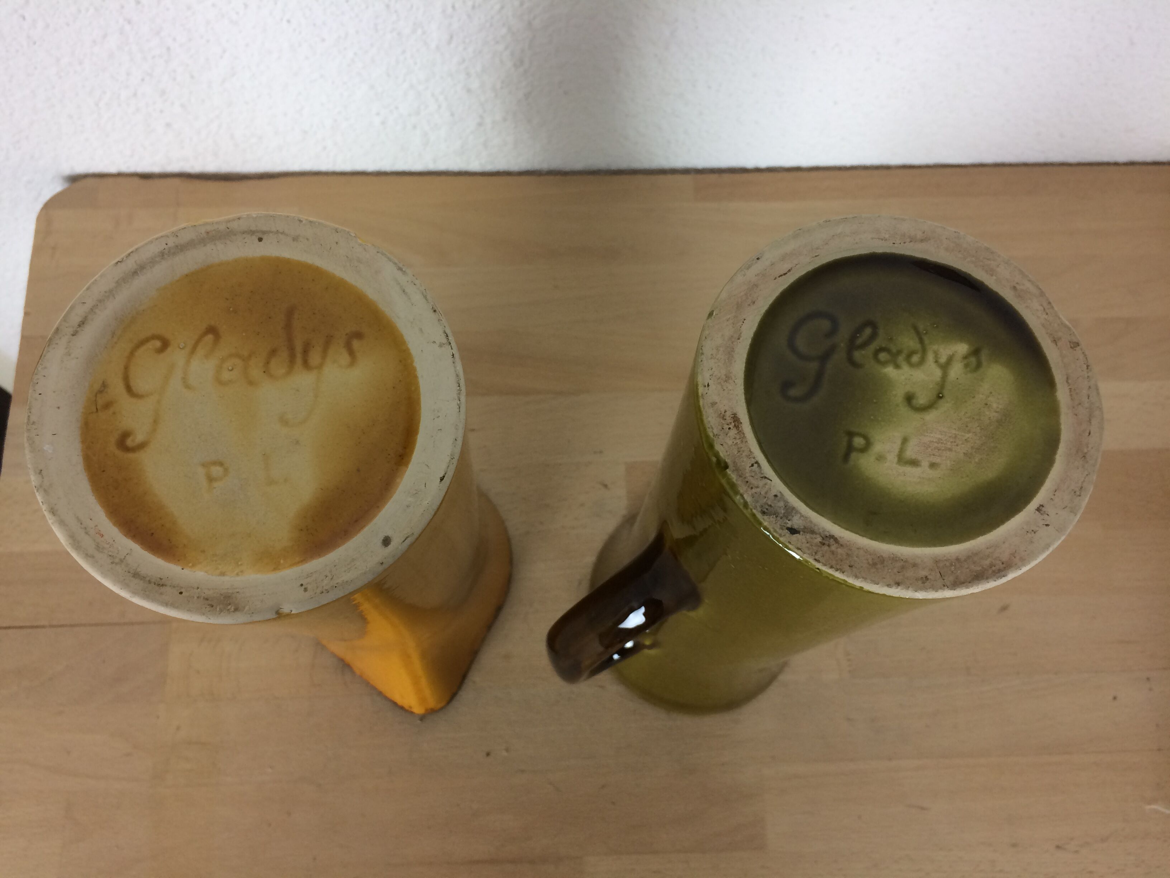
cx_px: 585
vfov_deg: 48.2
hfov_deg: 61.7
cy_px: 439
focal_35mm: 29
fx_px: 980
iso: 40
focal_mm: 4.15
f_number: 2.2
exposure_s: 1/33
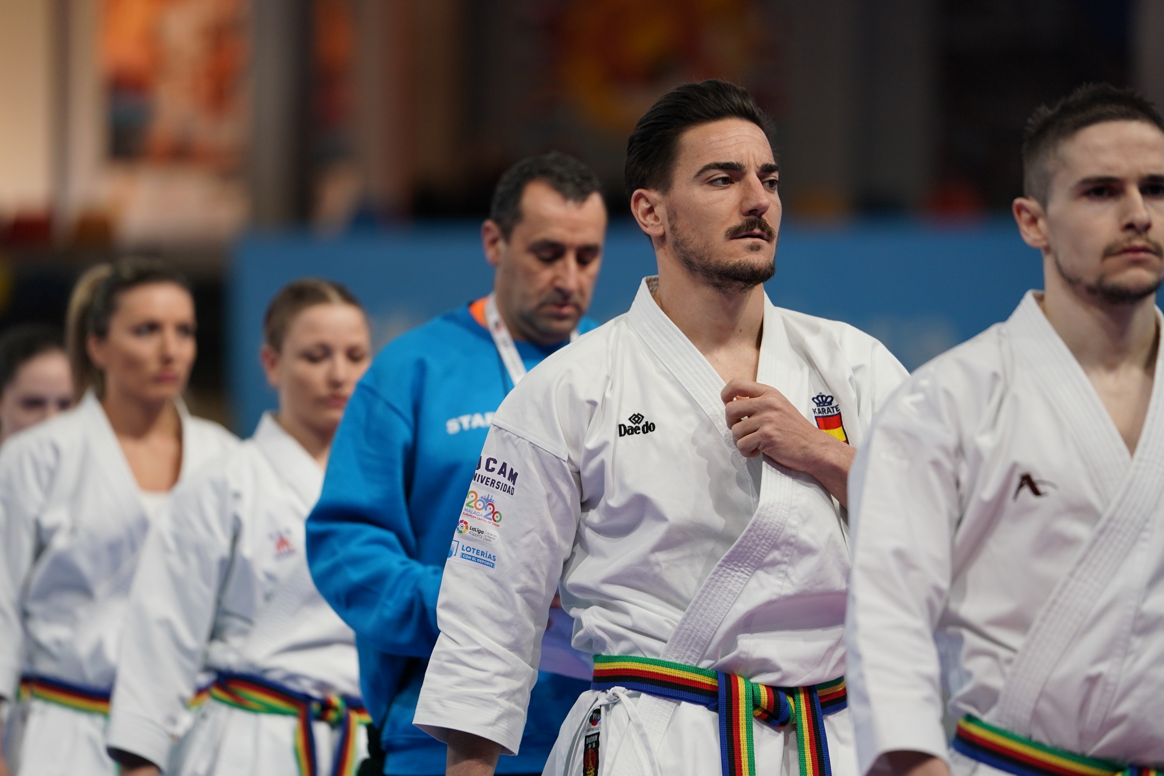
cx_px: 582
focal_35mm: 200
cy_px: 388
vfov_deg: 6.9
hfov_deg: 10.3
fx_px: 6465
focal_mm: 200
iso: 500
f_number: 2.8
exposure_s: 1/400
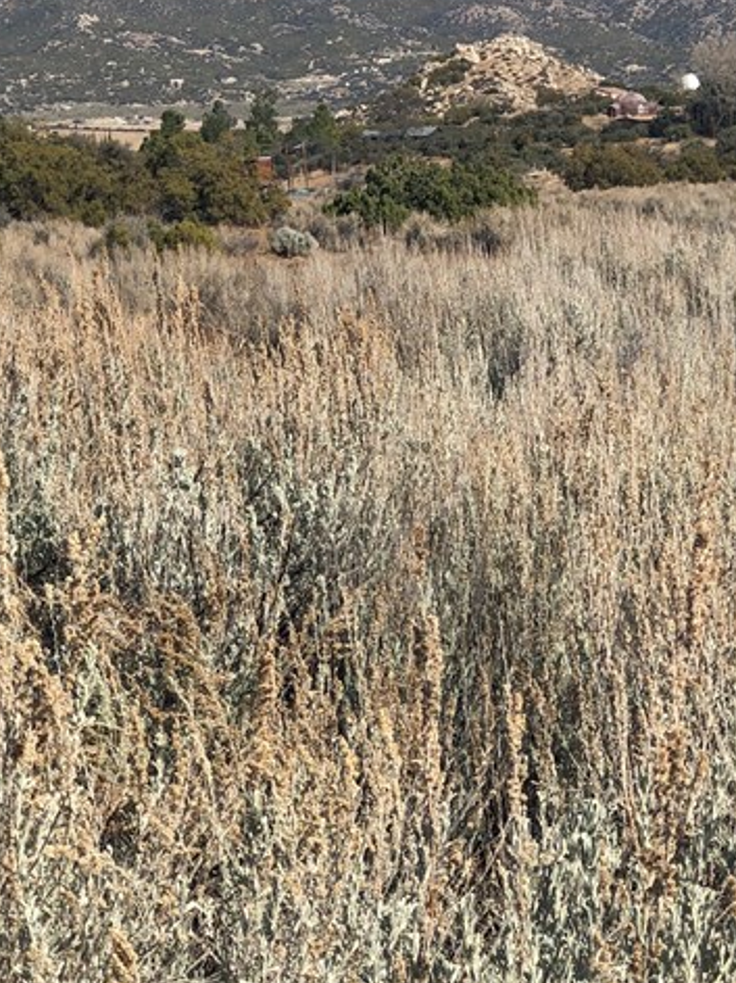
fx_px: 3517
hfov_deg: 11.9
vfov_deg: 15.7
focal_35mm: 124
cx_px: 567
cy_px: 115
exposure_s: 1/1143
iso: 20
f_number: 2.8
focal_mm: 6.6
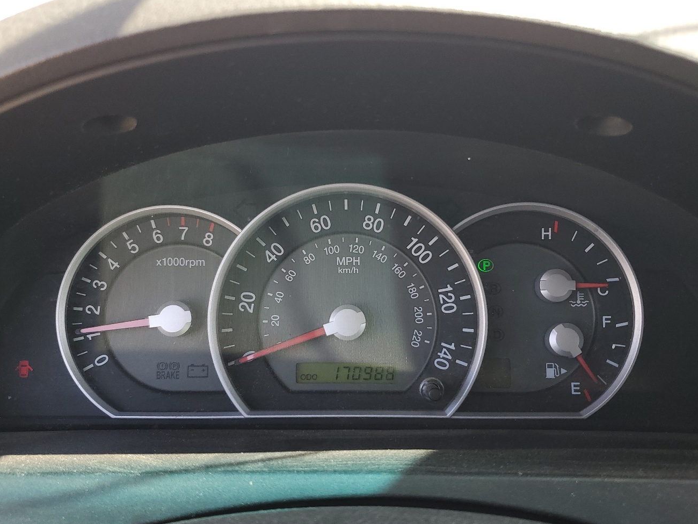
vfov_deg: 44.1
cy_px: 285
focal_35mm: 32
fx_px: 645
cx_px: 343
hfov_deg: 56.8
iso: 50
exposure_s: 1/227
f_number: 1.5
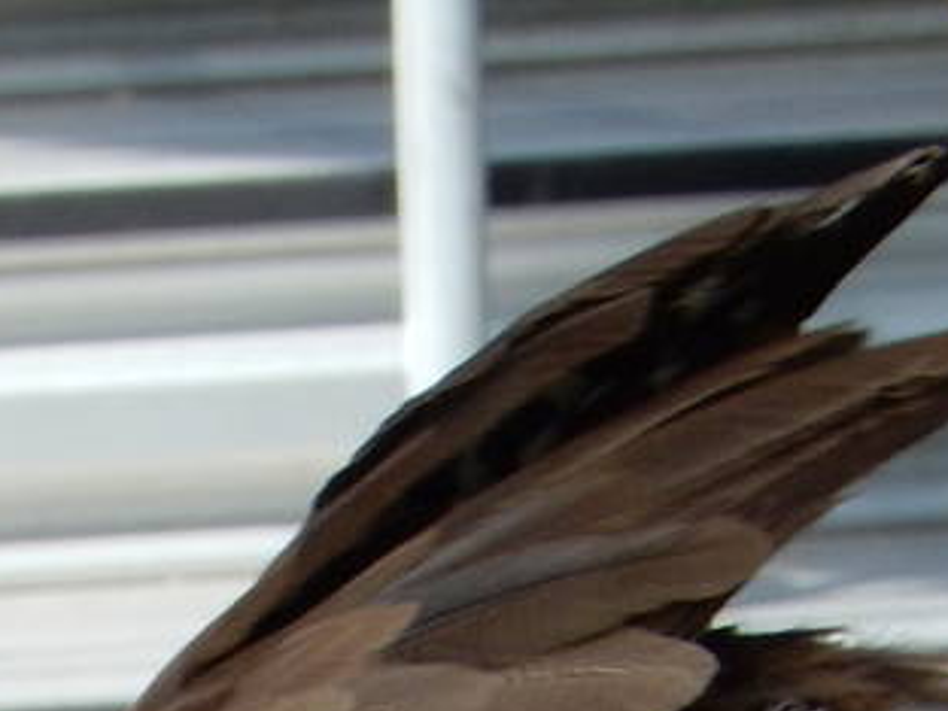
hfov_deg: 1.3
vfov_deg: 1.0
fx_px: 41956
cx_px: -33
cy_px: 1796
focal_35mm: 1532
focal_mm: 53.6
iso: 125
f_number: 6
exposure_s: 1/200
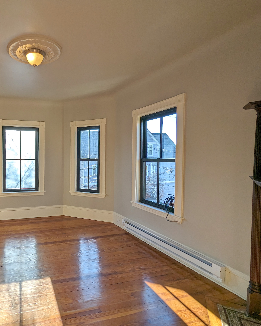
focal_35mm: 21
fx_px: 203
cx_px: 52
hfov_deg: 60.3
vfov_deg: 77.6
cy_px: 164
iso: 53
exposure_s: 1/270
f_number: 2.2
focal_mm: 2.35
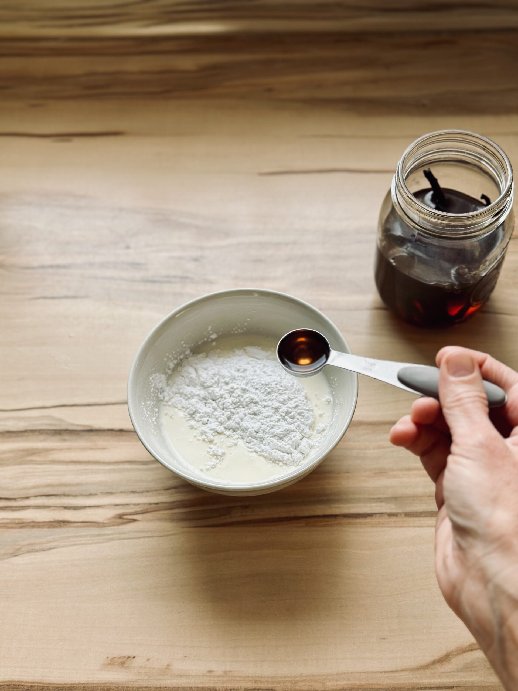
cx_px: 259
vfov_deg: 39.7
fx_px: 958
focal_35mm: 48
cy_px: 346
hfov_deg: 30.3
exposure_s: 1/121
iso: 80
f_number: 1.78
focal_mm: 6.86
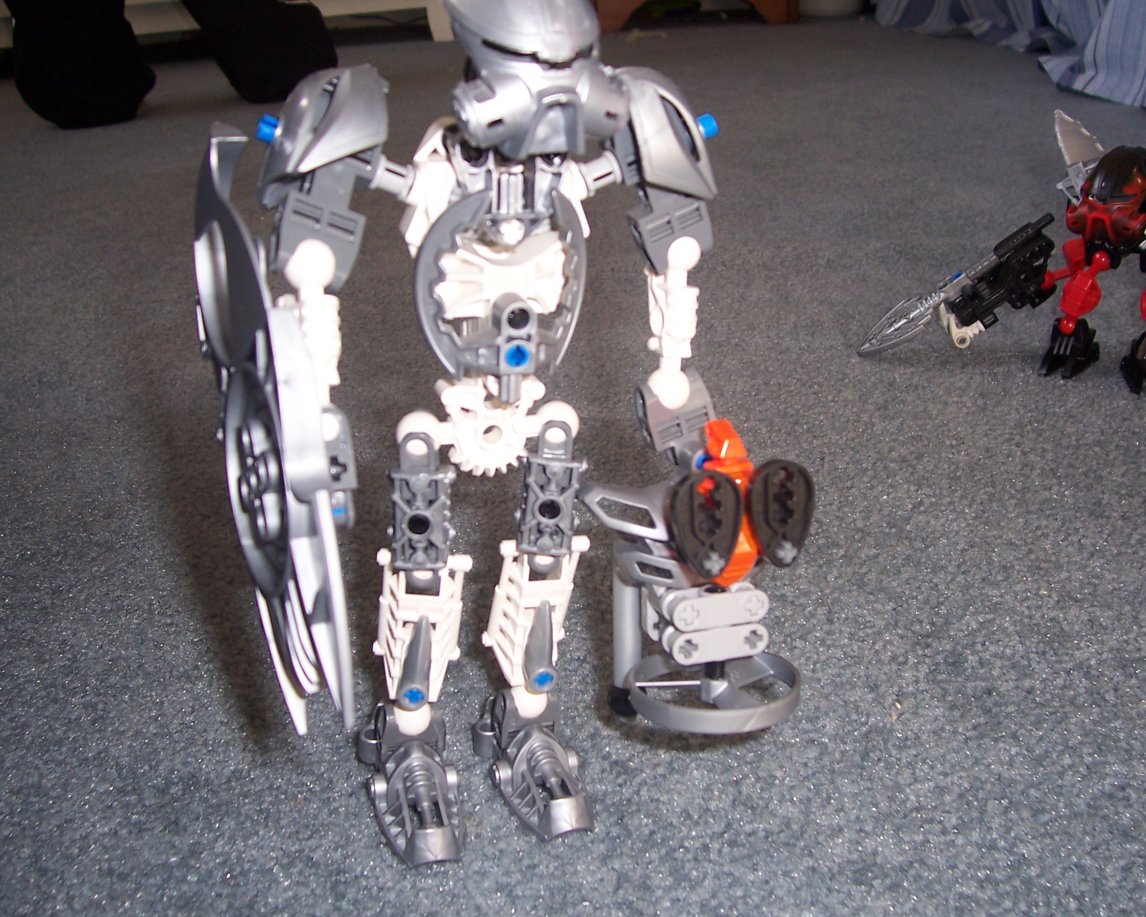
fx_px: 1221
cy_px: 455
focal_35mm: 36
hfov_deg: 50.3
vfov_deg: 41.2
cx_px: 575
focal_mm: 5.6
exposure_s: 1/60
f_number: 2.7
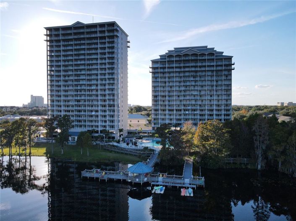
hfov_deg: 71.6
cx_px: 148
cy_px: 110
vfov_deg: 56.8
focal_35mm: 24
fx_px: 205
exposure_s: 1/500
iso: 100
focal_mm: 4.5
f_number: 2.8
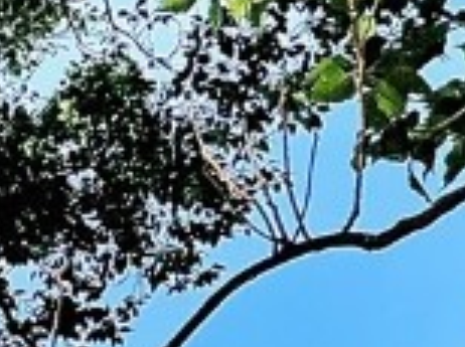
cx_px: -707
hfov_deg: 10.4
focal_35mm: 160
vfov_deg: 8.0
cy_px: 1017
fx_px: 2146
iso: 80
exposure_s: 1/1562
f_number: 1.78
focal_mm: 6.86
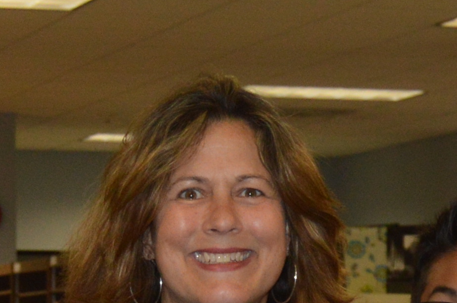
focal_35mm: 195
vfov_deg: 6.7
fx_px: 2472
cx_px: 103
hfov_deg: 10.5
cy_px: 706
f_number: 3.5
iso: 560
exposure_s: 1/60
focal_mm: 20
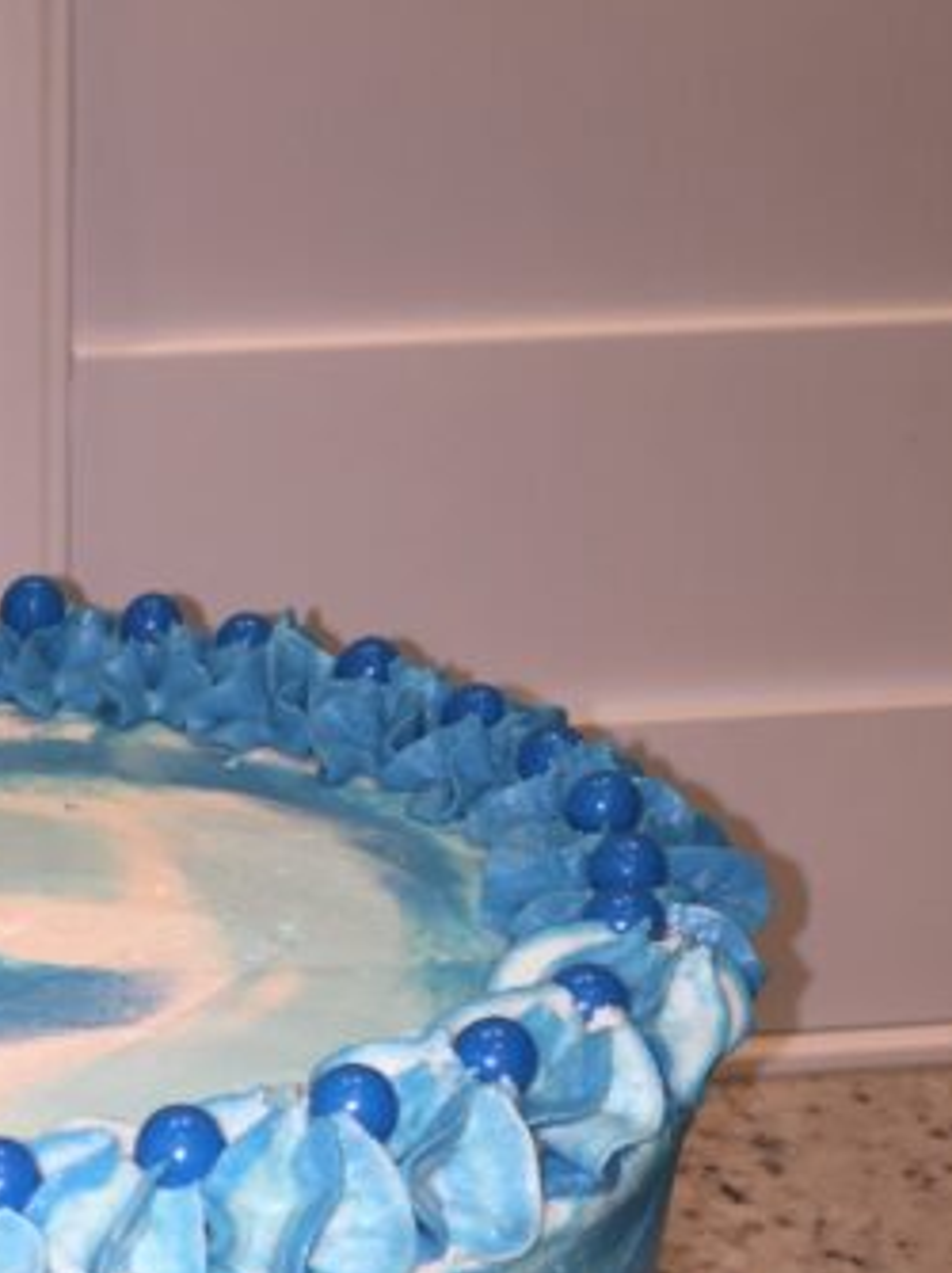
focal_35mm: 66
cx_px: -38
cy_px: 1311
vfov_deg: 27.5
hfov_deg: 21.3
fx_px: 2423
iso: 32
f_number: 2.2
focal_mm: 4.15
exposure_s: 1/57
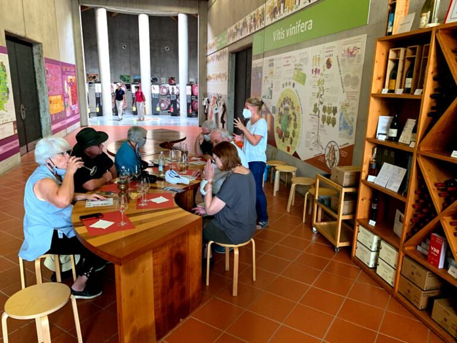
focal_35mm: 26
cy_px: 172
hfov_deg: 67.3
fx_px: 343
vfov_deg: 53.1
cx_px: 228
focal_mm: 4.25
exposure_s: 1/50
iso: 320
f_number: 1.8
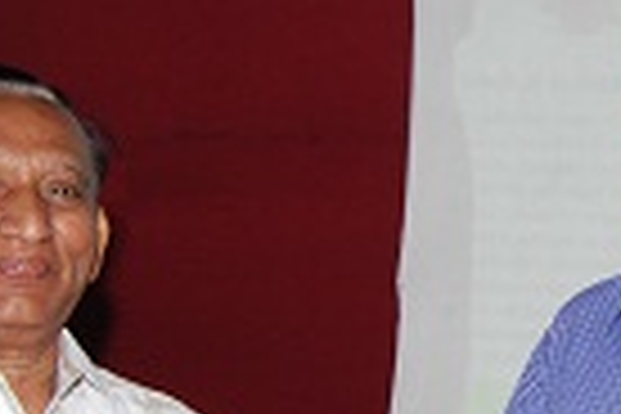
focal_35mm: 141
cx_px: 648
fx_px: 2432
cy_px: 382
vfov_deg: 9.7
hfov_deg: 14.3
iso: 400
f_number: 6.3
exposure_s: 1/100
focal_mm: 26
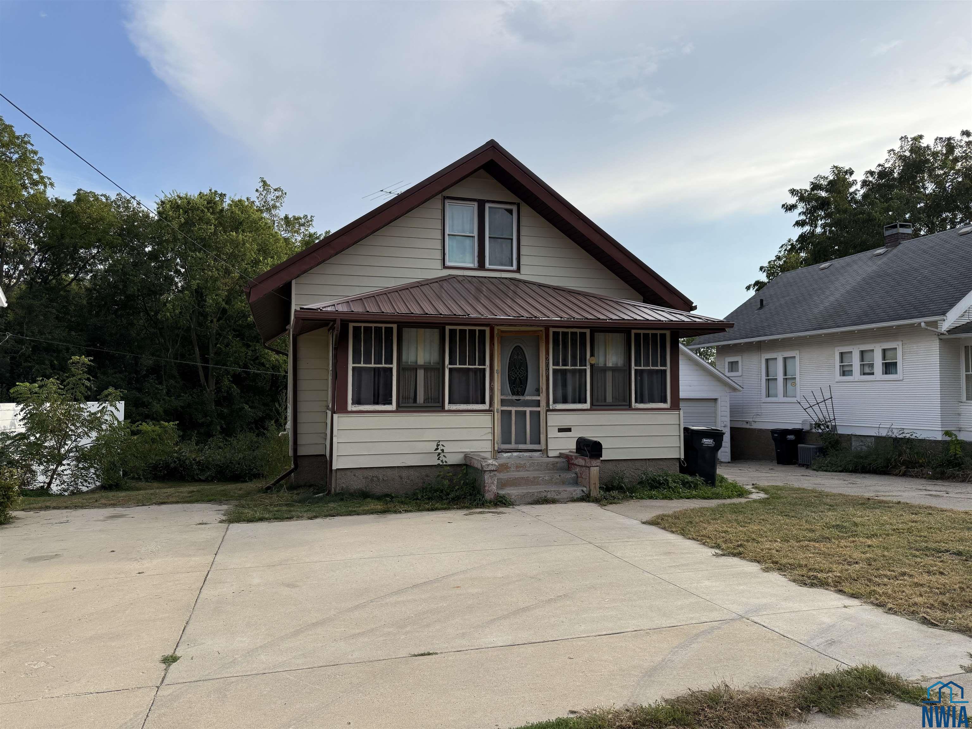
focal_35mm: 24
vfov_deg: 56.8
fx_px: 674
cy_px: 364
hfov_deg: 71.6
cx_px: 486
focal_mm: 6.76
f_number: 1.78
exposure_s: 1/3145
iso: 100
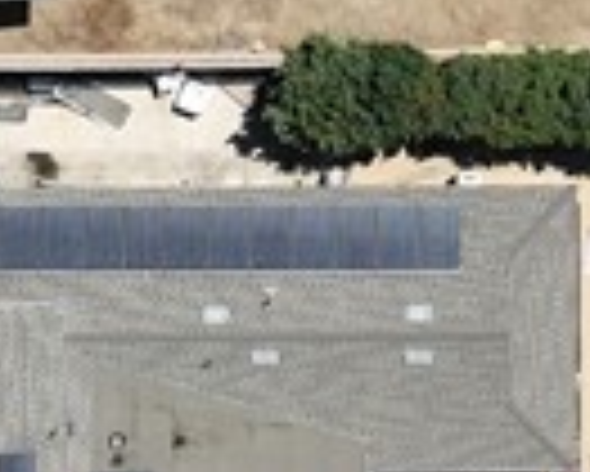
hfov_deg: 10.5
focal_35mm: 183
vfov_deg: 7.9
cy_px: -618
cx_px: 531
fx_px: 3198
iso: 100
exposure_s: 1/500
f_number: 2.8
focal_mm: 12.29
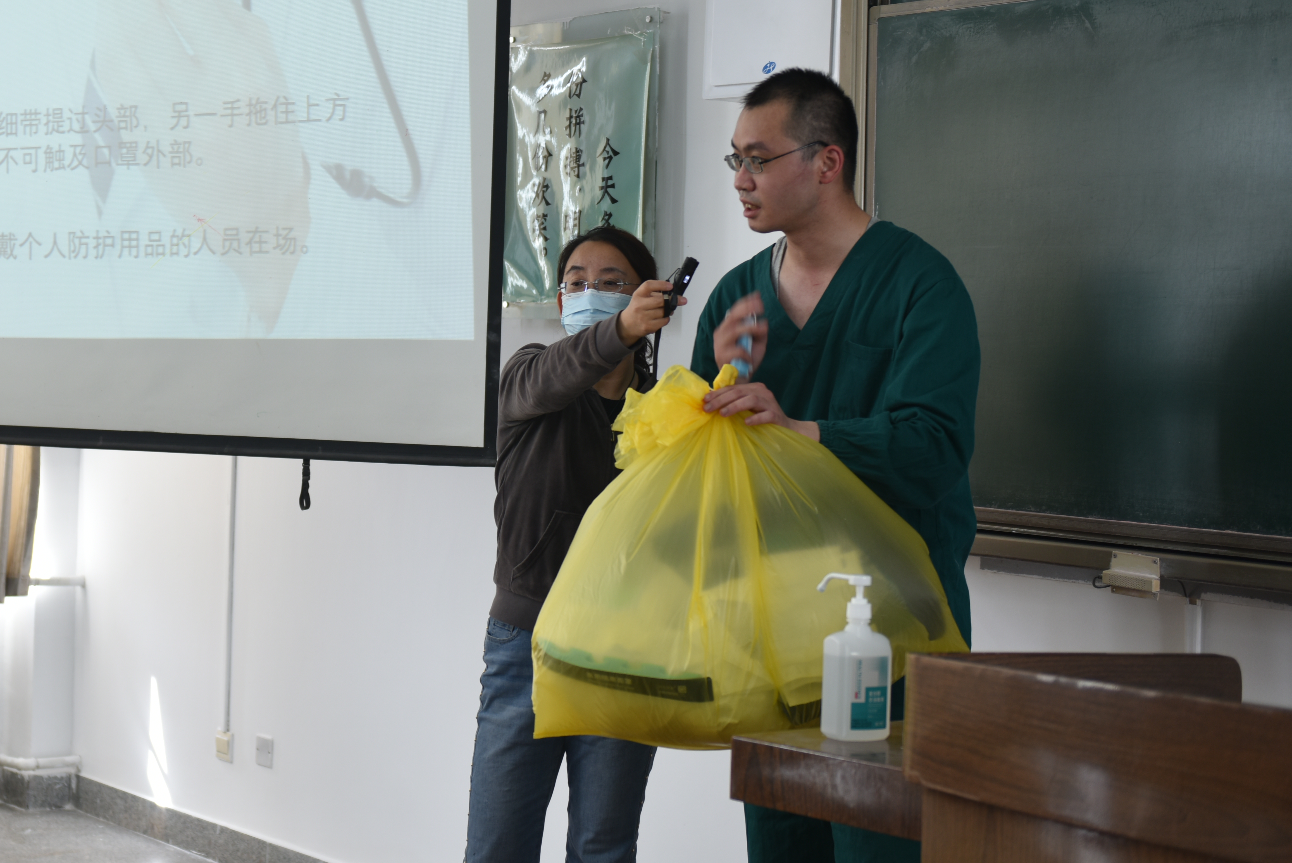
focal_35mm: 70
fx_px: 2513
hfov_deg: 28.5
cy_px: 297
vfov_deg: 19.4
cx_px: 354
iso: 160
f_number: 2.8
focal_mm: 44
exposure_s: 1/50
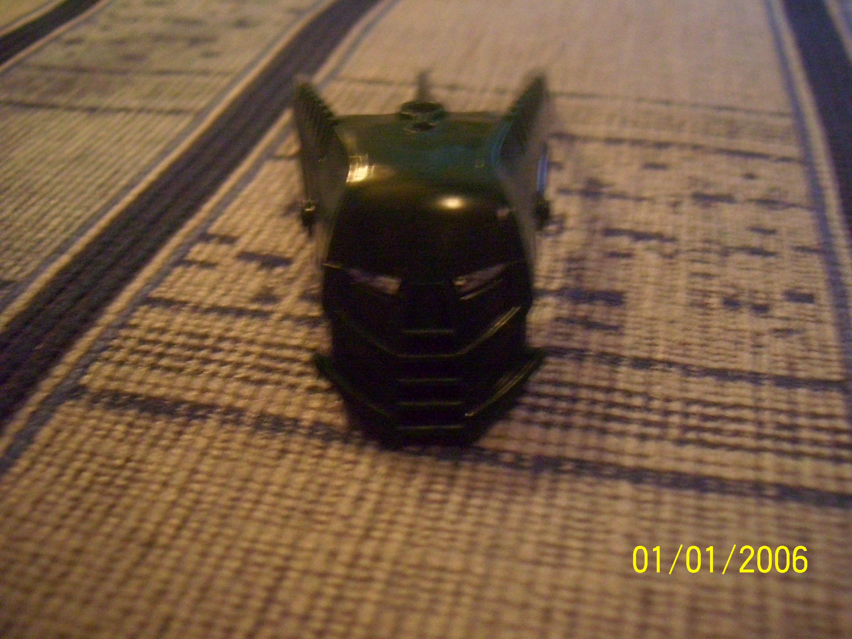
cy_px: 320
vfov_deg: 39.7
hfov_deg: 51.4
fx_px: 886
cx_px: 426
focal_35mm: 36
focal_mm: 6
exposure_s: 1/8
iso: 800
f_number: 2.7
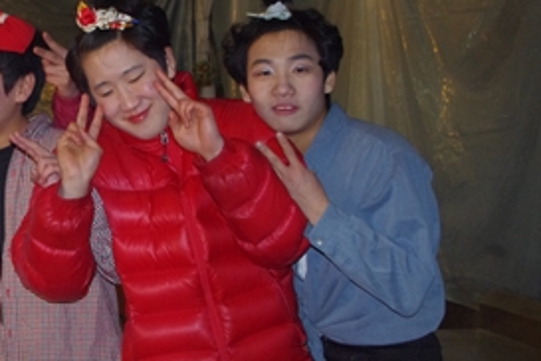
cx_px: 38
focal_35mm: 68
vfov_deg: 20.0
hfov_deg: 28.3
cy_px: 178
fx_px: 1022
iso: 1600
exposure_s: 1/20
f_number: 4
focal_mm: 21.25
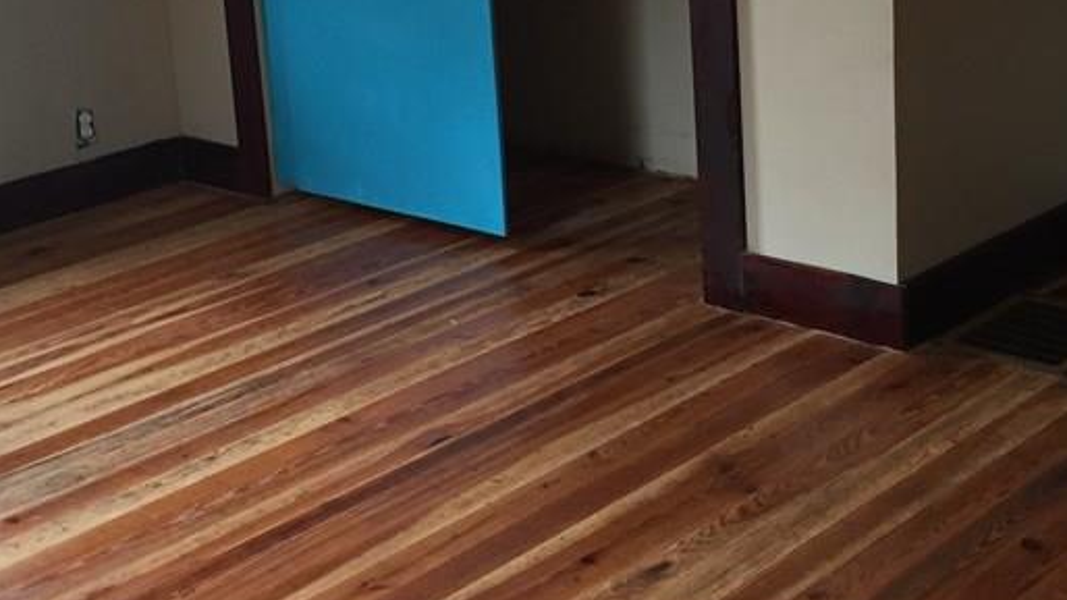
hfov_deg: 33.2
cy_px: 56
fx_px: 1782
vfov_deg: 18.8
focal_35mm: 63
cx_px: 428
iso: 125
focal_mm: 4.15
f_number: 2.2
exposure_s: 1/30
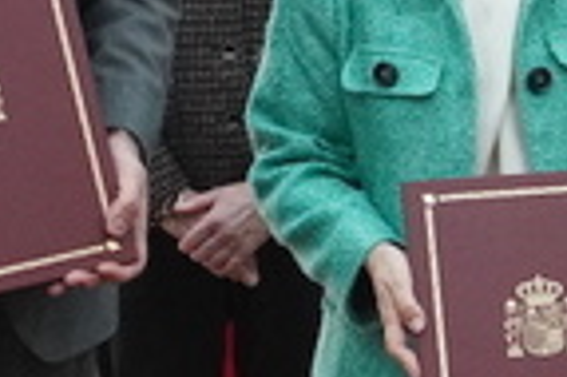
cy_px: -60
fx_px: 3115
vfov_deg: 6.9
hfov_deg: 10.3
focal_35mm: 198
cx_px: 595
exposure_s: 1/200
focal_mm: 26
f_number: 5
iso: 4000
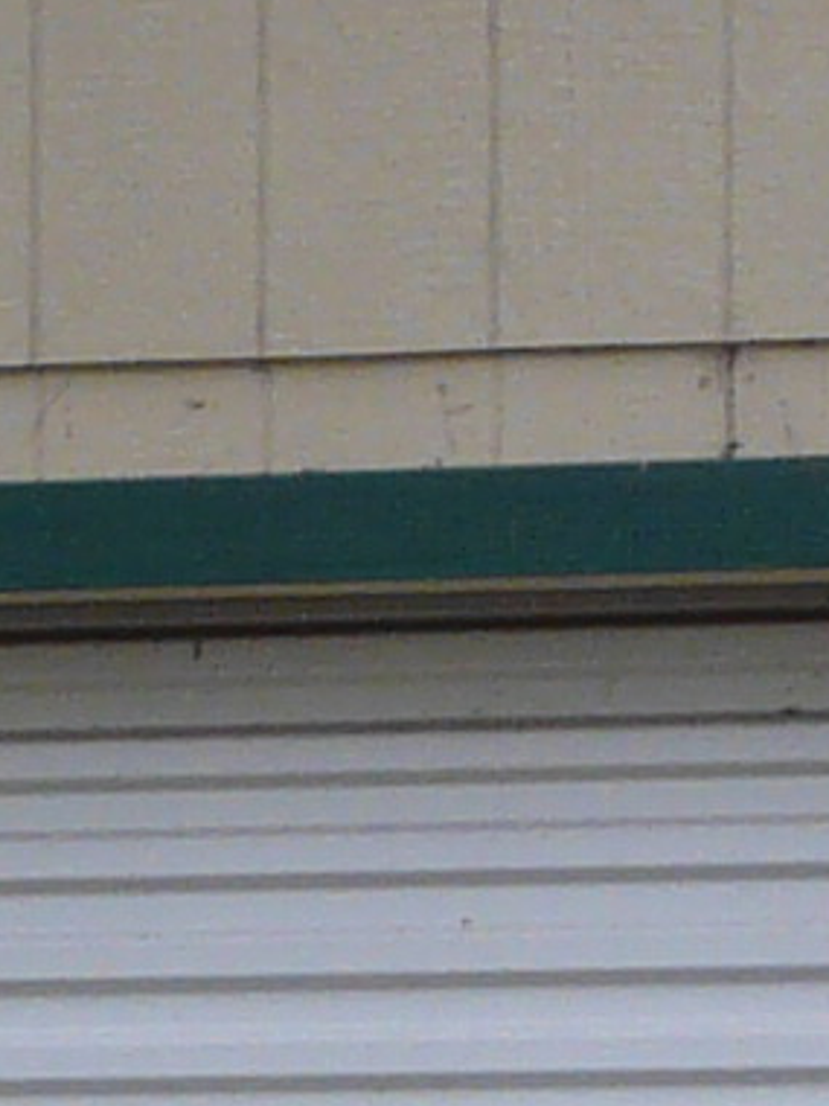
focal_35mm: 404
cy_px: 827
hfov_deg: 3.7
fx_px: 12900
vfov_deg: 4.9
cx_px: 768
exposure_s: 1/50
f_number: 3.2
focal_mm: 7.7
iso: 100
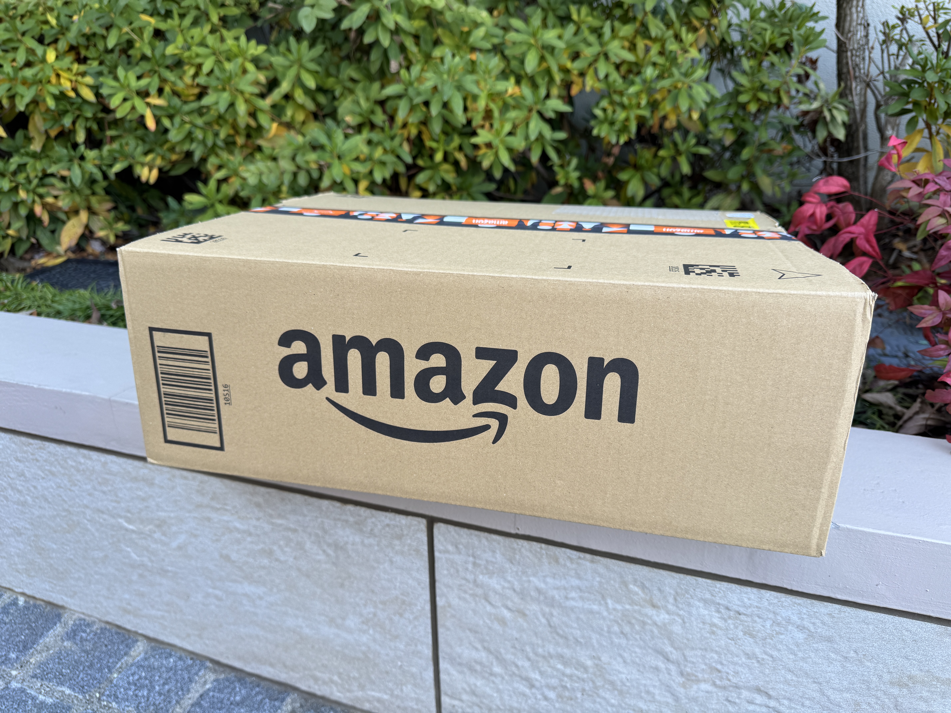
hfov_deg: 71.6
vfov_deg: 56.8
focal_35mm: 24
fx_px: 659
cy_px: 356
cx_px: 476
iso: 64
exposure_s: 1/185
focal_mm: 6.76
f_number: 1.78
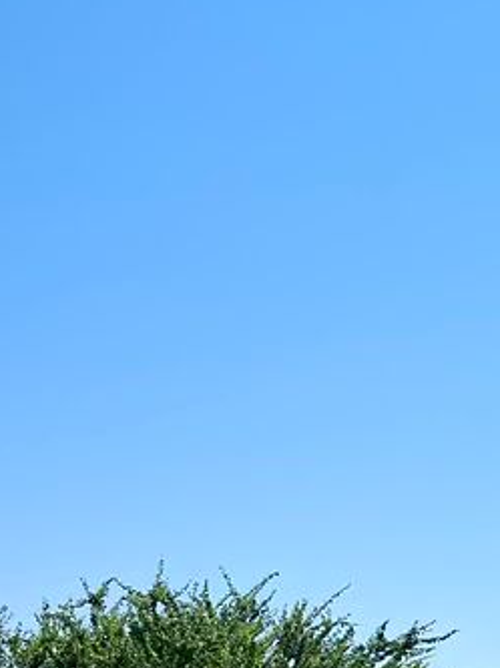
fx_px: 1602
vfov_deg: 21.9
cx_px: 448
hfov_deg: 17.5
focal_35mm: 83
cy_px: 794
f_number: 1.8
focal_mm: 5.54
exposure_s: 1/2703
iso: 50
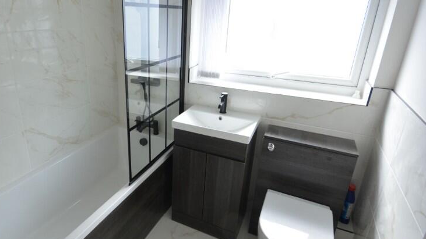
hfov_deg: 79.7
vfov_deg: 51.4
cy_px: 110
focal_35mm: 22
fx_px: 248
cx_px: 160
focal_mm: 10
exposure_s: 1/13
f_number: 8
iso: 400
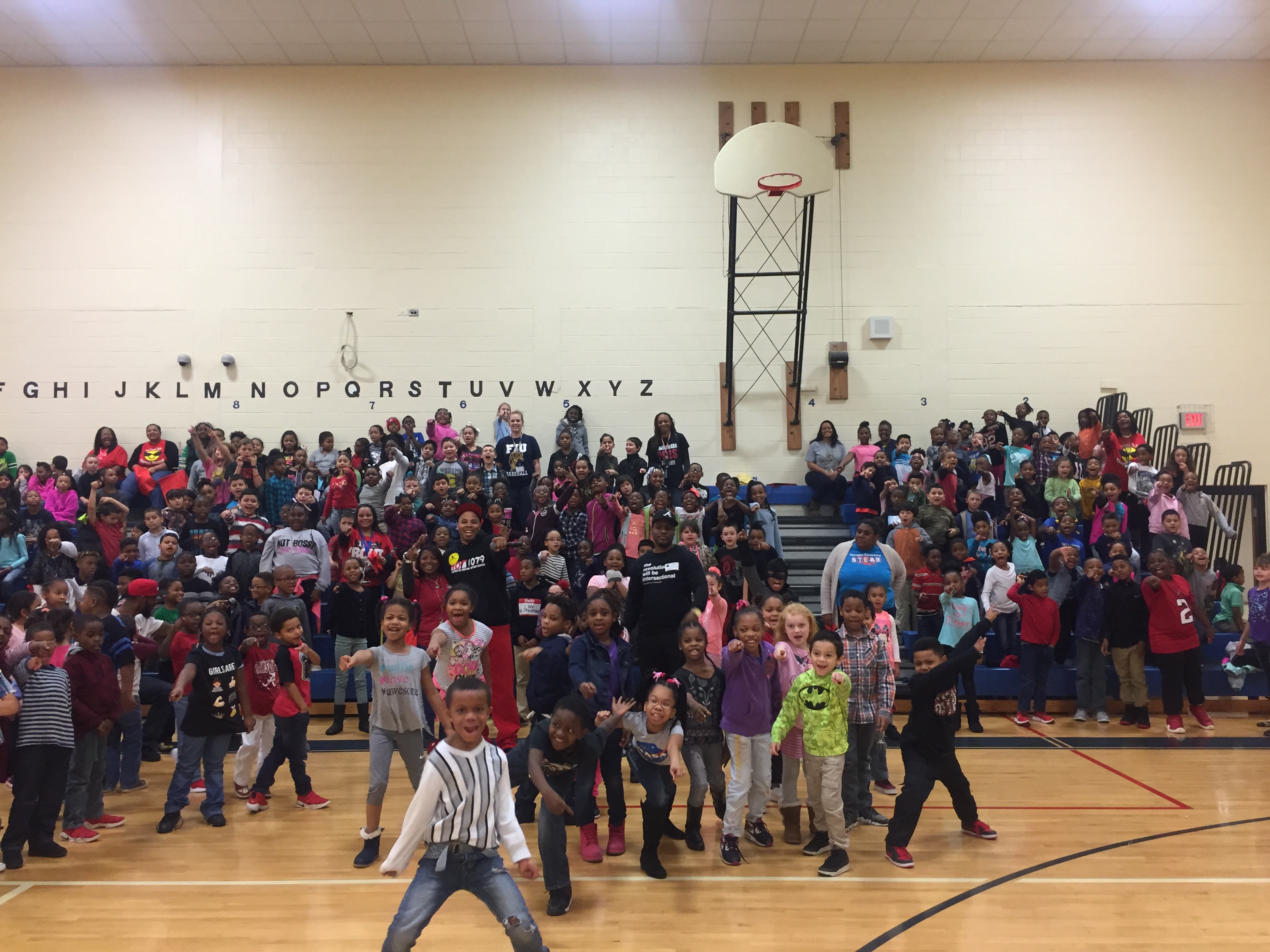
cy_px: 476
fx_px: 1064
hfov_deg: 61.7
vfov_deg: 48.2
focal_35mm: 29
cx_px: 635
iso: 100
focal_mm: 4.15
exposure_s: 1/30
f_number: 2.2
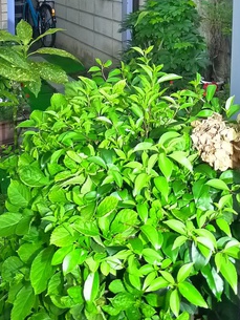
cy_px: -9
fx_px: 508
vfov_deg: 31.9
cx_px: 91
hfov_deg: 26.5
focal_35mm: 55
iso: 400
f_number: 2
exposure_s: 1/80
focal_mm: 5.1
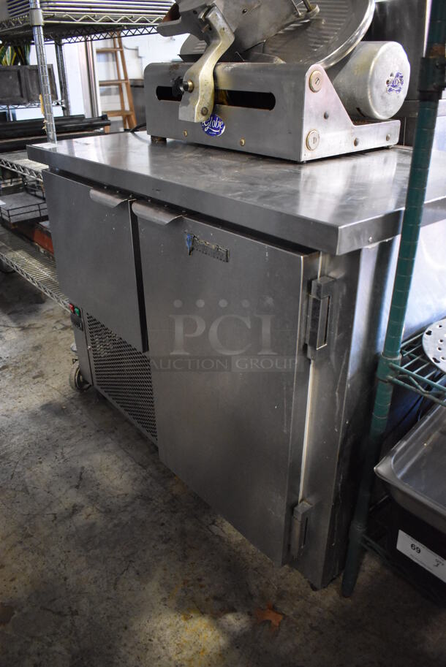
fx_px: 501
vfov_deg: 67.3
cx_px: 223
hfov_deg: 48.0
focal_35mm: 27
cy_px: 334
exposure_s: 1/125
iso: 5000
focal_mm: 18
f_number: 3.5
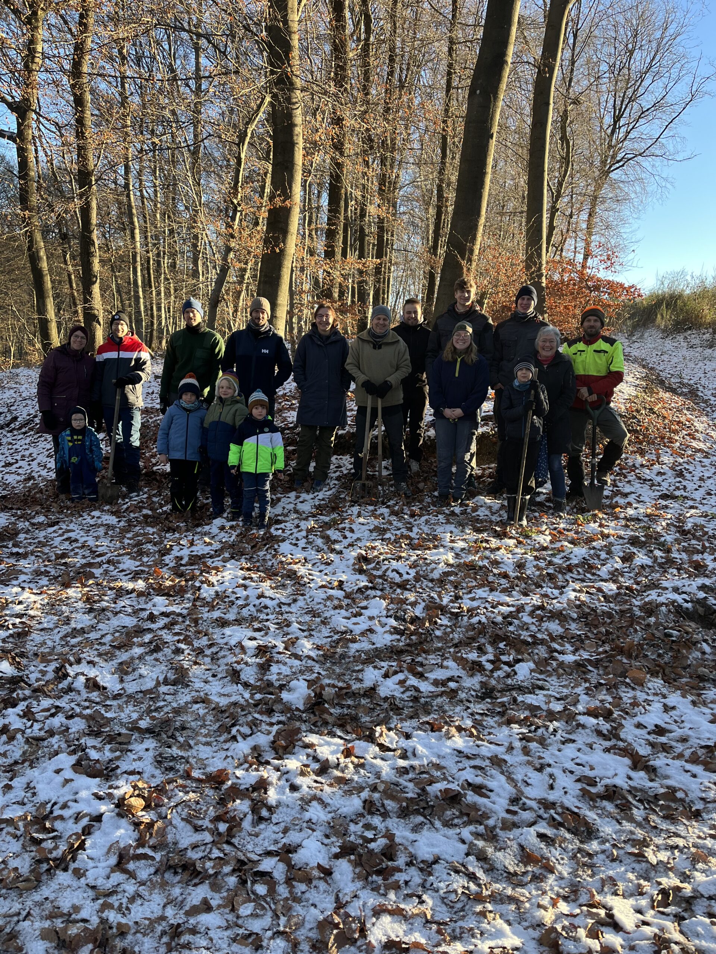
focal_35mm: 26
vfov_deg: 67.3
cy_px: 477
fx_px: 717
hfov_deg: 53.1
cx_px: 358
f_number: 1.6
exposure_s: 1/303
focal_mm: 5.1
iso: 50
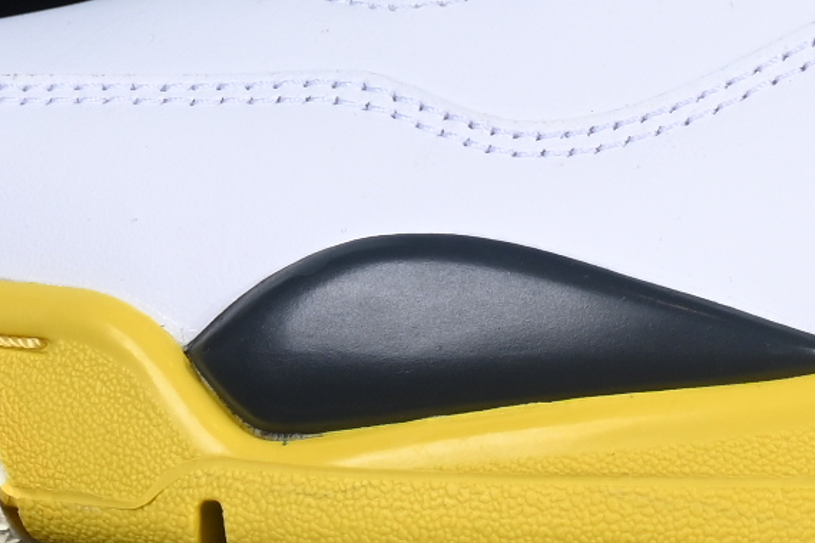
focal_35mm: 367
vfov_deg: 3.7
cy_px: -209
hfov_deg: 5.6
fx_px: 8306
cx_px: 1132
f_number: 8
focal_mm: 50
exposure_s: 1/80
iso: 160
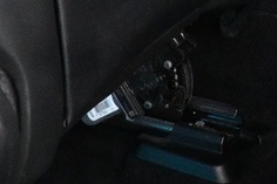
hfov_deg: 11.5
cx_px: 508
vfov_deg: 7.7
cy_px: -271
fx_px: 1269
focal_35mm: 165
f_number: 3.5
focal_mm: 16
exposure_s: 1/30
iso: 4000
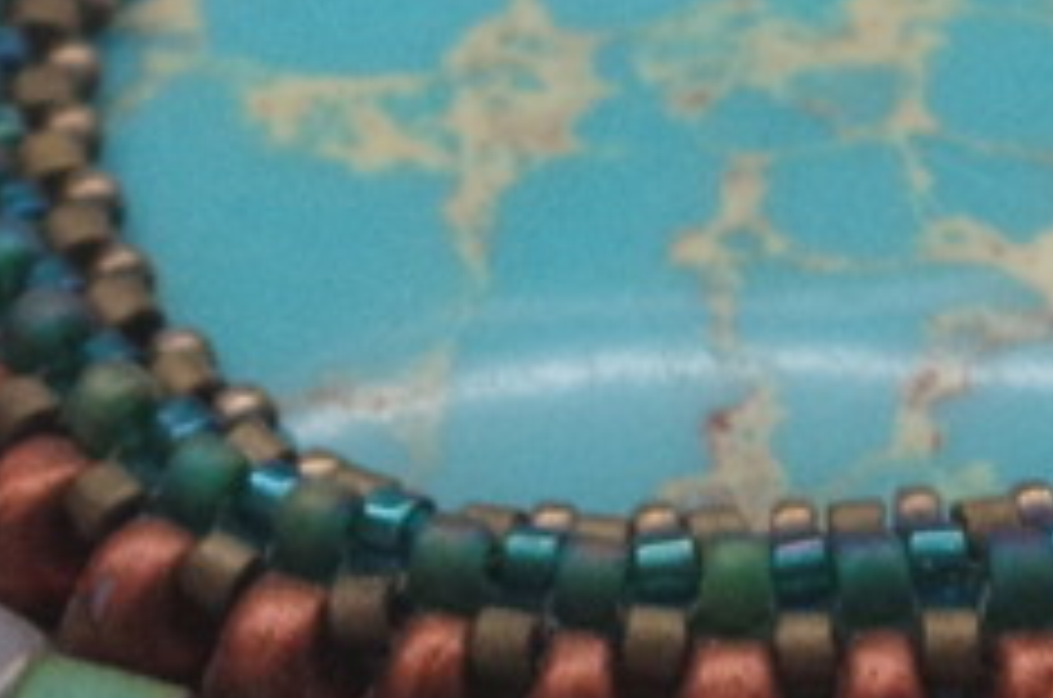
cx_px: 184
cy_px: 68
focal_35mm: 481
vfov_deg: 2.8
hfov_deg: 4.3
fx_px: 14040
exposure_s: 1/100
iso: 1250
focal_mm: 50
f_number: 8
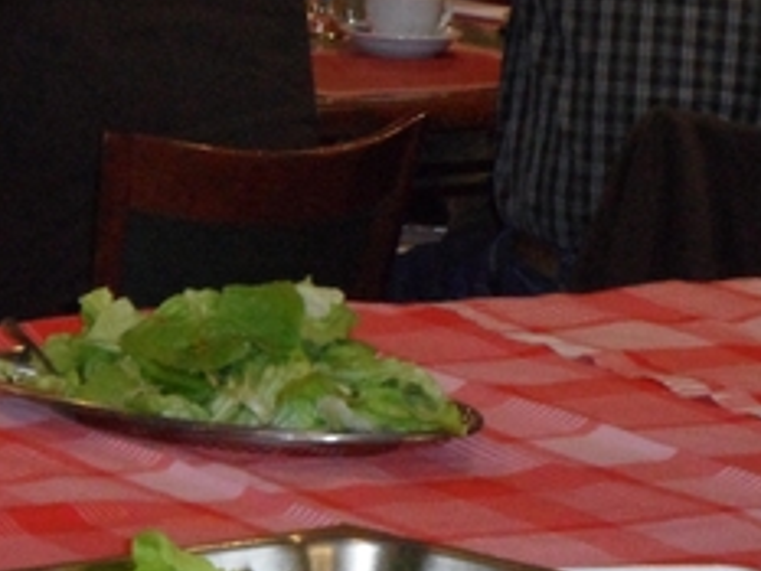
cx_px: 336
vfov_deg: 5.8
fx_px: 5653
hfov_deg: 7.7
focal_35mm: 257
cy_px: 219
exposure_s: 1/45
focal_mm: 16.3
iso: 640
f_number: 4.4
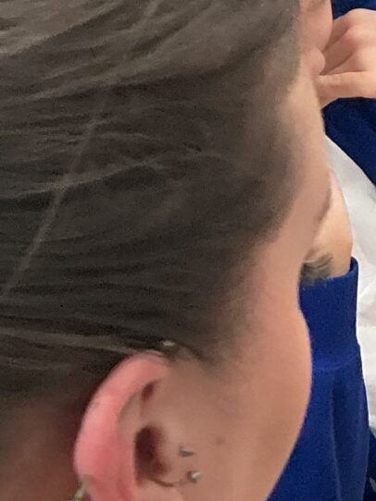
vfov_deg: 14.2
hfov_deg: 10.0
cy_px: 30
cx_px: 771
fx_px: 1986
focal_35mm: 137
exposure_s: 1/60
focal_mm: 3
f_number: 1.8
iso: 64
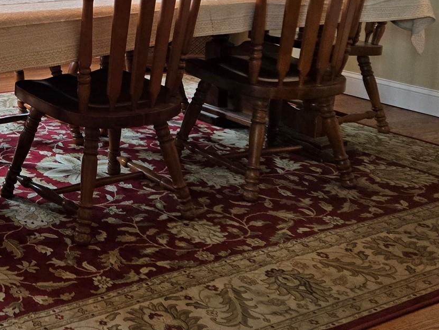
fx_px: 723
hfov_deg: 29.8
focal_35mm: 57
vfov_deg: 24.4
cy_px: -4
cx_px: -61
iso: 125
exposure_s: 1/120
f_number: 1.8
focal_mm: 5.4
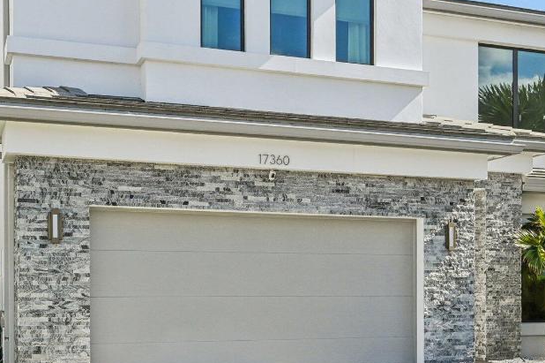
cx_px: 318
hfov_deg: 35.6
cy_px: 120
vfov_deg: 24.0
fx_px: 847
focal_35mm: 56
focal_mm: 30
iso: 1000
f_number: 8
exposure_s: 1/3200
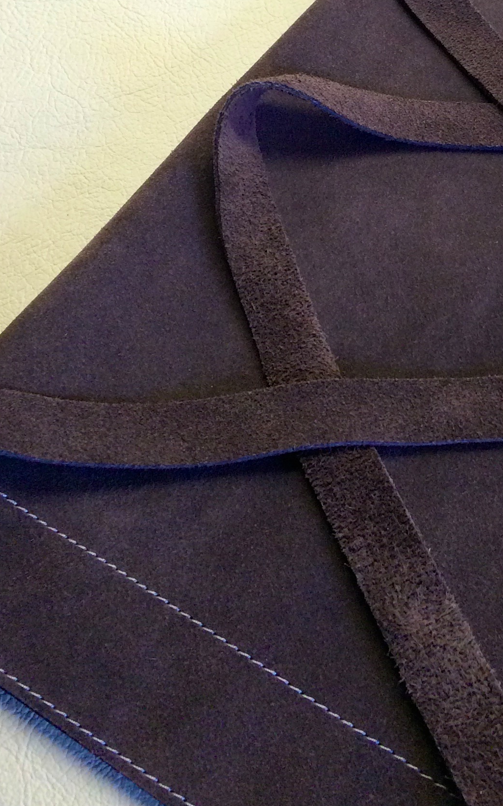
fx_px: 1360
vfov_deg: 31.6
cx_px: 475
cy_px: 96
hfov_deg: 20.4
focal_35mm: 62
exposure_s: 1/30
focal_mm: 4.12
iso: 160
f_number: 2.2
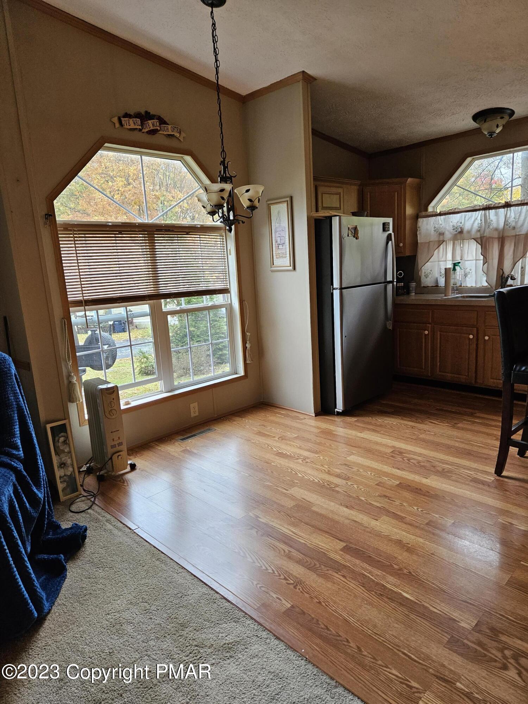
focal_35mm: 23
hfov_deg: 58.9
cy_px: 352
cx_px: 264
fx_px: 468
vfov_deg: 73.9
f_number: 1.8
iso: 200
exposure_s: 1/120
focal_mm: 5.4
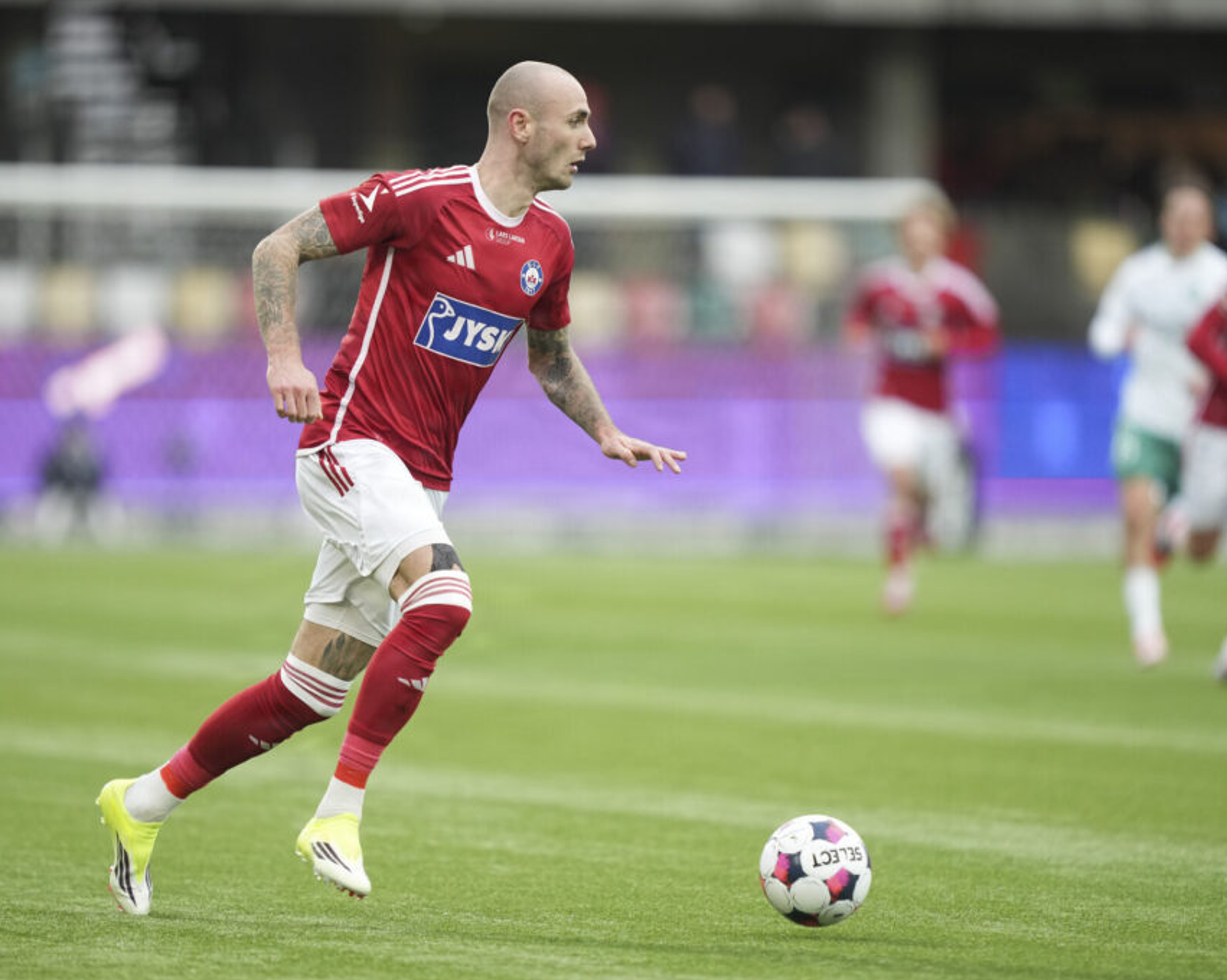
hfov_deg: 4.3
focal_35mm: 452
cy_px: 491
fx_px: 16407
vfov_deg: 3.4
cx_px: 531
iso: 1000
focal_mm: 400
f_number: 2.8
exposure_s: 1/1600
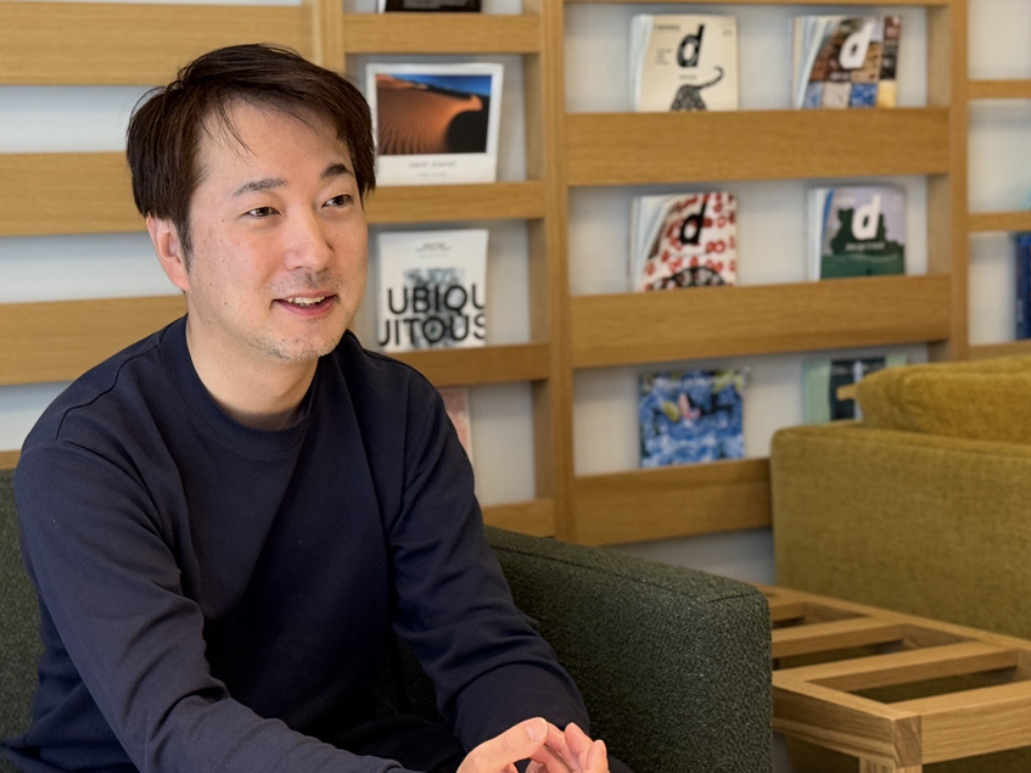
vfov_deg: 21.6
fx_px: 2025
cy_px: 433
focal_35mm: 68
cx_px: 331
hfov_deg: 28.4
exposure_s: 1/100
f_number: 1.78
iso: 160
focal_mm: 6.76
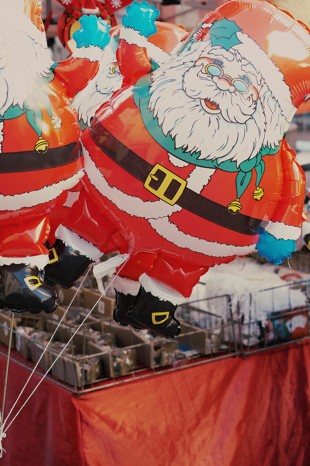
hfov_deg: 17.7
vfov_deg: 25.8
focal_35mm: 77
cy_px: 80
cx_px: 202
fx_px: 995
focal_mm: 26
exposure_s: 1/640
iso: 2000
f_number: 2.8
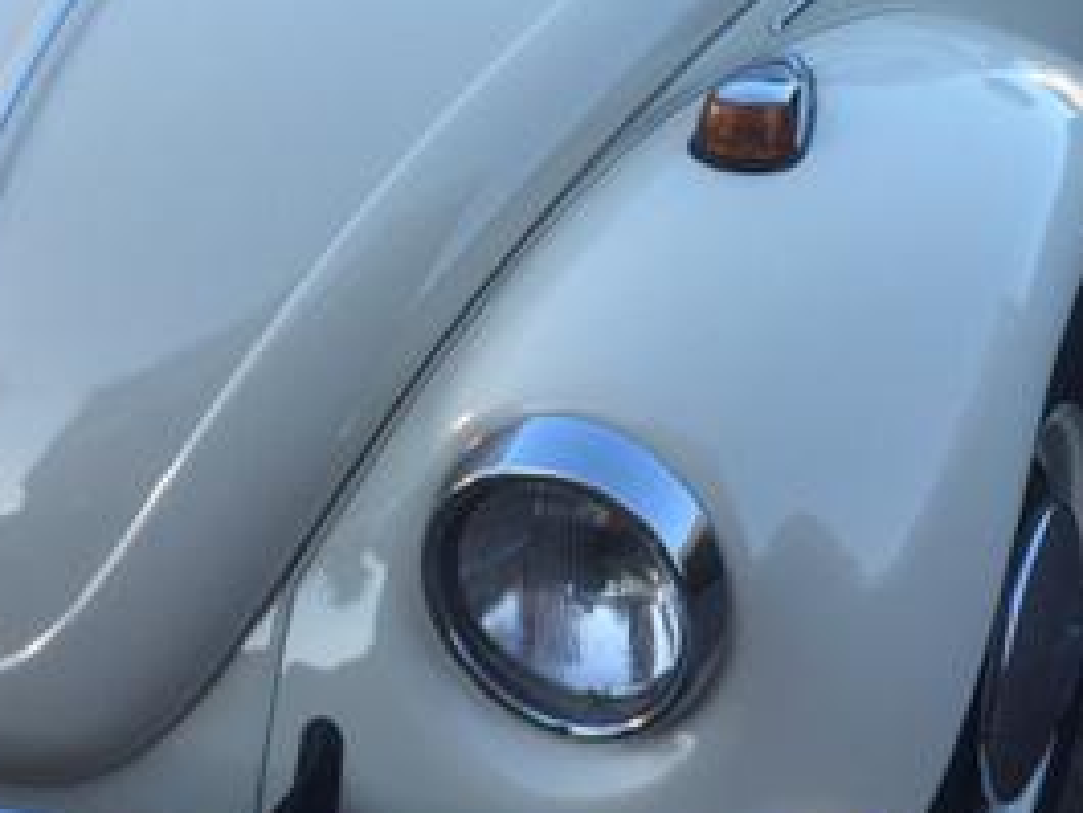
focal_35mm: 70
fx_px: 2191
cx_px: 523
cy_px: 90
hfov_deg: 27.8
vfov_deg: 20.6
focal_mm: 4.15
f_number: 2.2
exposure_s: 1/250
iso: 32
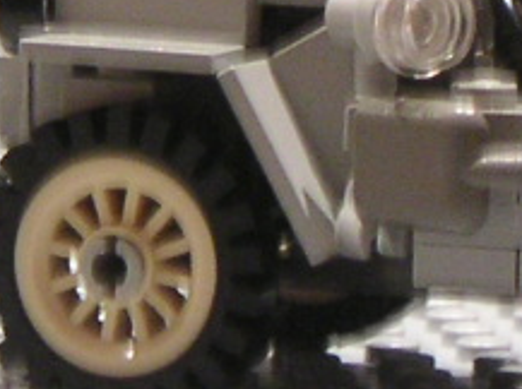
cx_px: 279
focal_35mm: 260
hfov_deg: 7.6
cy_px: -379
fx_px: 3914
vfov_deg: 5.6
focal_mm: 6.8
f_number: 2.9
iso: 100
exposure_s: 1/2
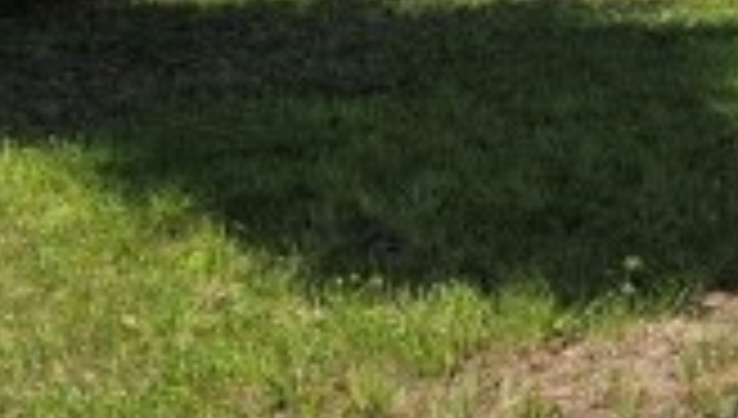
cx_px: 1539
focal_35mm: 156
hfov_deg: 12.0
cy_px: -463
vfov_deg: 7.5
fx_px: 3059
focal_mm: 6.3
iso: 80
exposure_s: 1/6355
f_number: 1.7
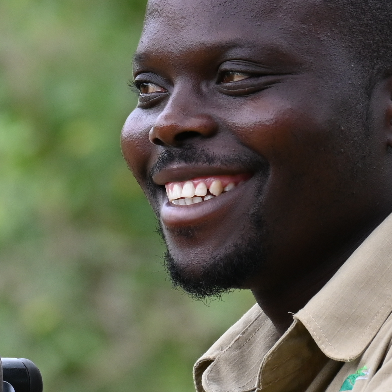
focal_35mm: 1009
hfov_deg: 1.7
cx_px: -81
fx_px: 12924
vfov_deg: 1.7
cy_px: 290
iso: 400
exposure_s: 1/400
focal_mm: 195
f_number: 5.6
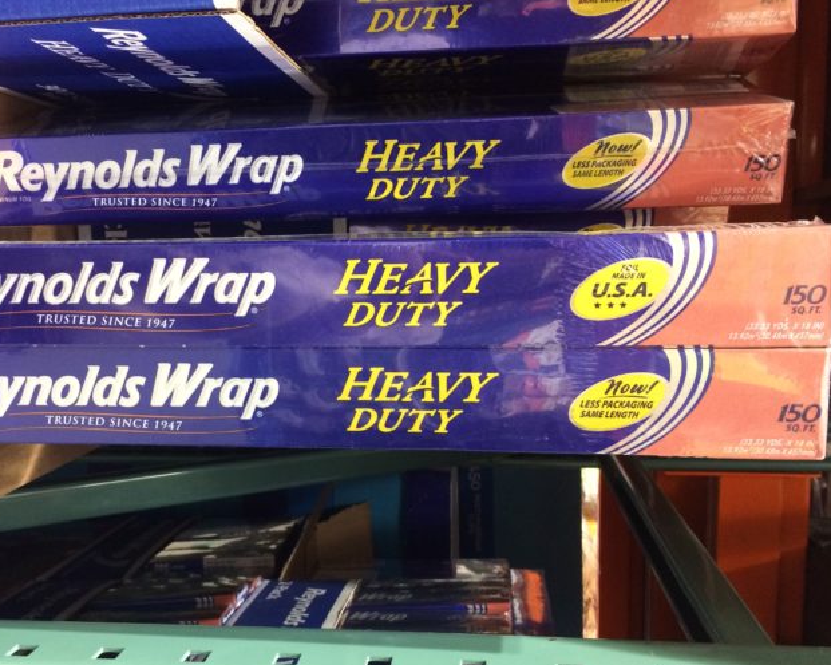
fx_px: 861
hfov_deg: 51.5
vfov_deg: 42.2
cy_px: 375
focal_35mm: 35
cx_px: 385
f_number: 2.2
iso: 320
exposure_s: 1/17
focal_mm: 4.15
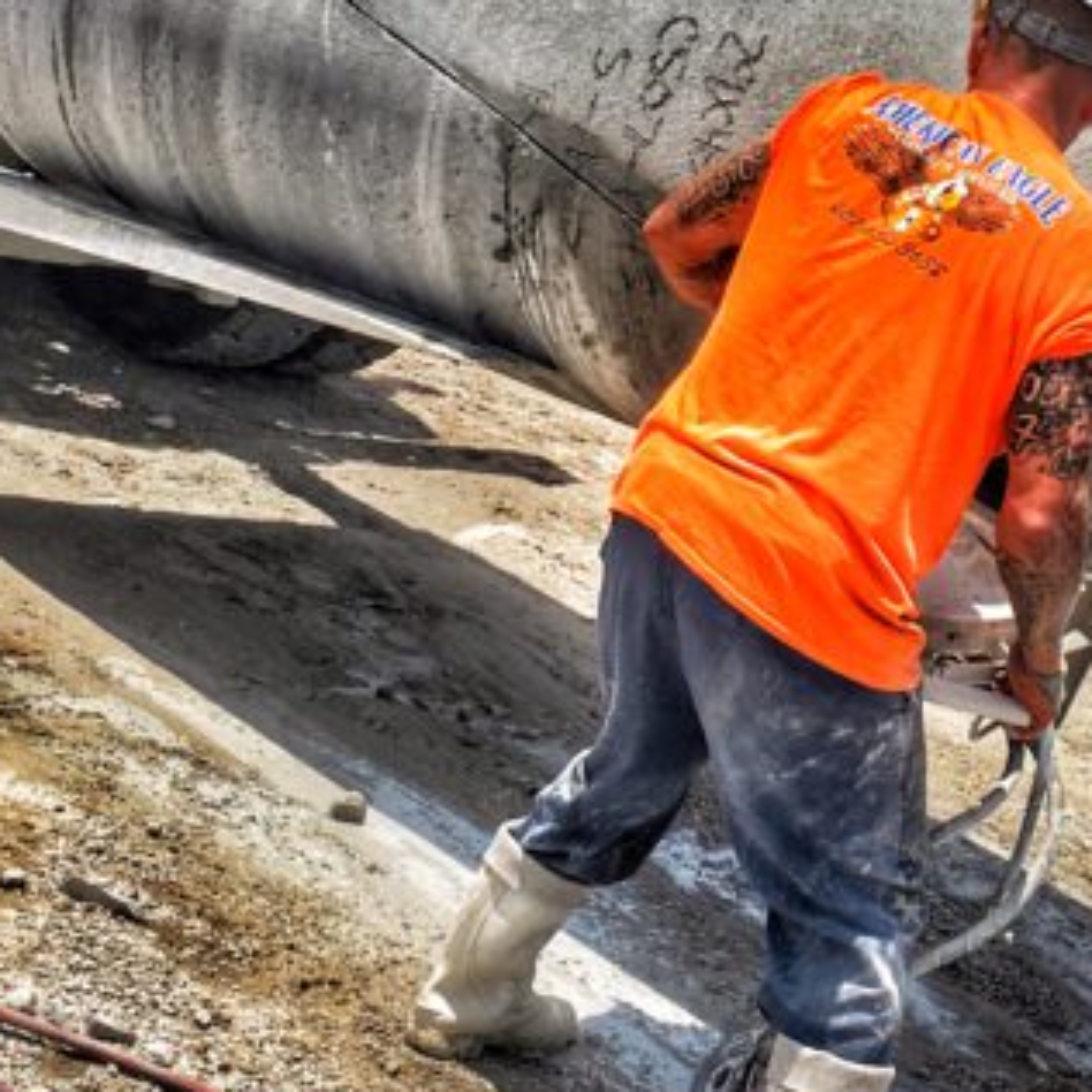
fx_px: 2962
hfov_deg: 20.6
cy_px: 259
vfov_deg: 20.7
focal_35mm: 83
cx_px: 898
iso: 25
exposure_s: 1/2331
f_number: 2.2
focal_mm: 4.15
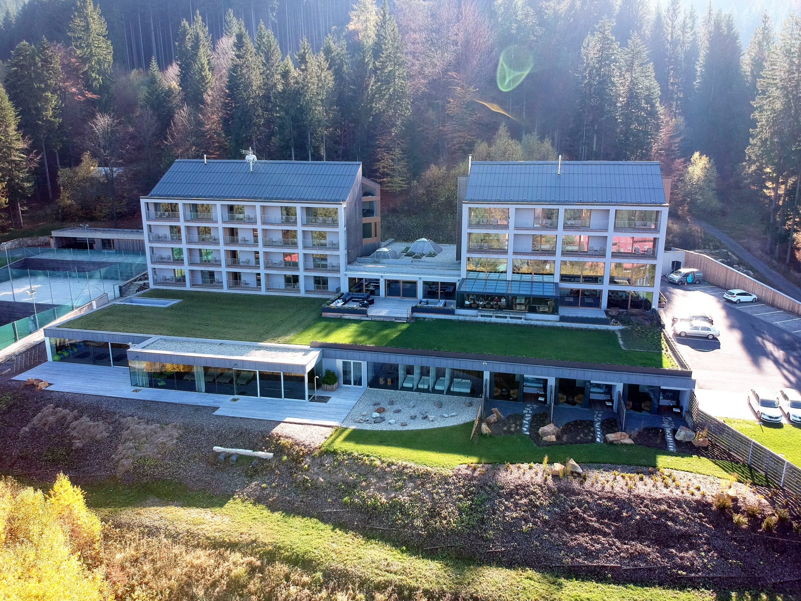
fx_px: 578
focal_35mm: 25
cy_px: 300
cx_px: 400
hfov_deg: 69.4
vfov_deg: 54.9
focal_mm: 4.49
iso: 100
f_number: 2.6
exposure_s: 1/200
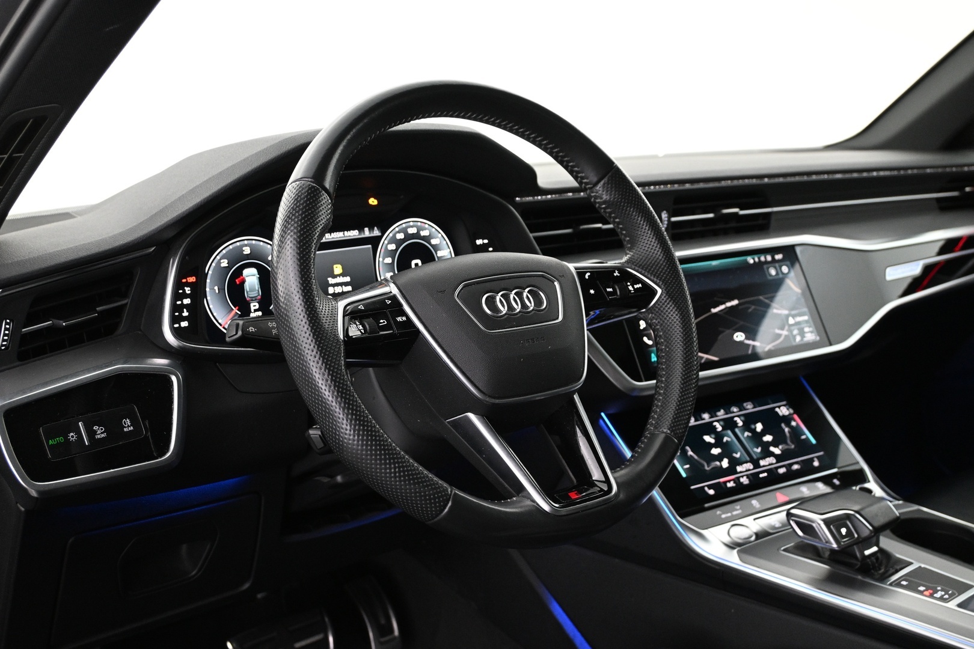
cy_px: 324
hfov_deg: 49.6
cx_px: 487
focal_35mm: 39
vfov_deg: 34.2
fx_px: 1055
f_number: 4.5
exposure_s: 1/20
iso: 1600
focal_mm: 26
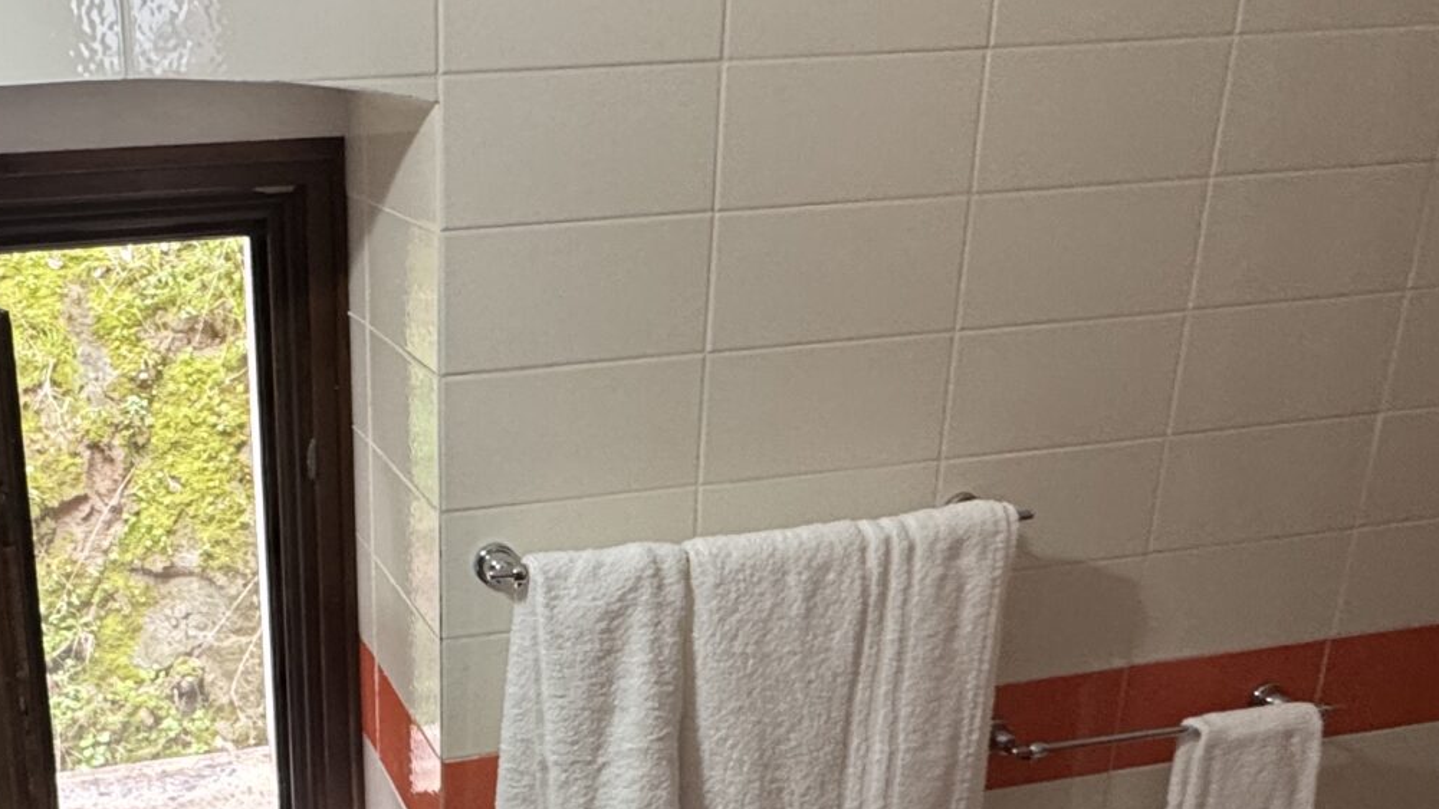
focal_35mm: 39
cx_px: 302
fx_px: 1488
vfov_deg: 30.1
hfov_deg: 48.9
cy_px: 562
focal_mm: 2.22
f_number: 2.2
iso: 250
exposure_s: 1/50
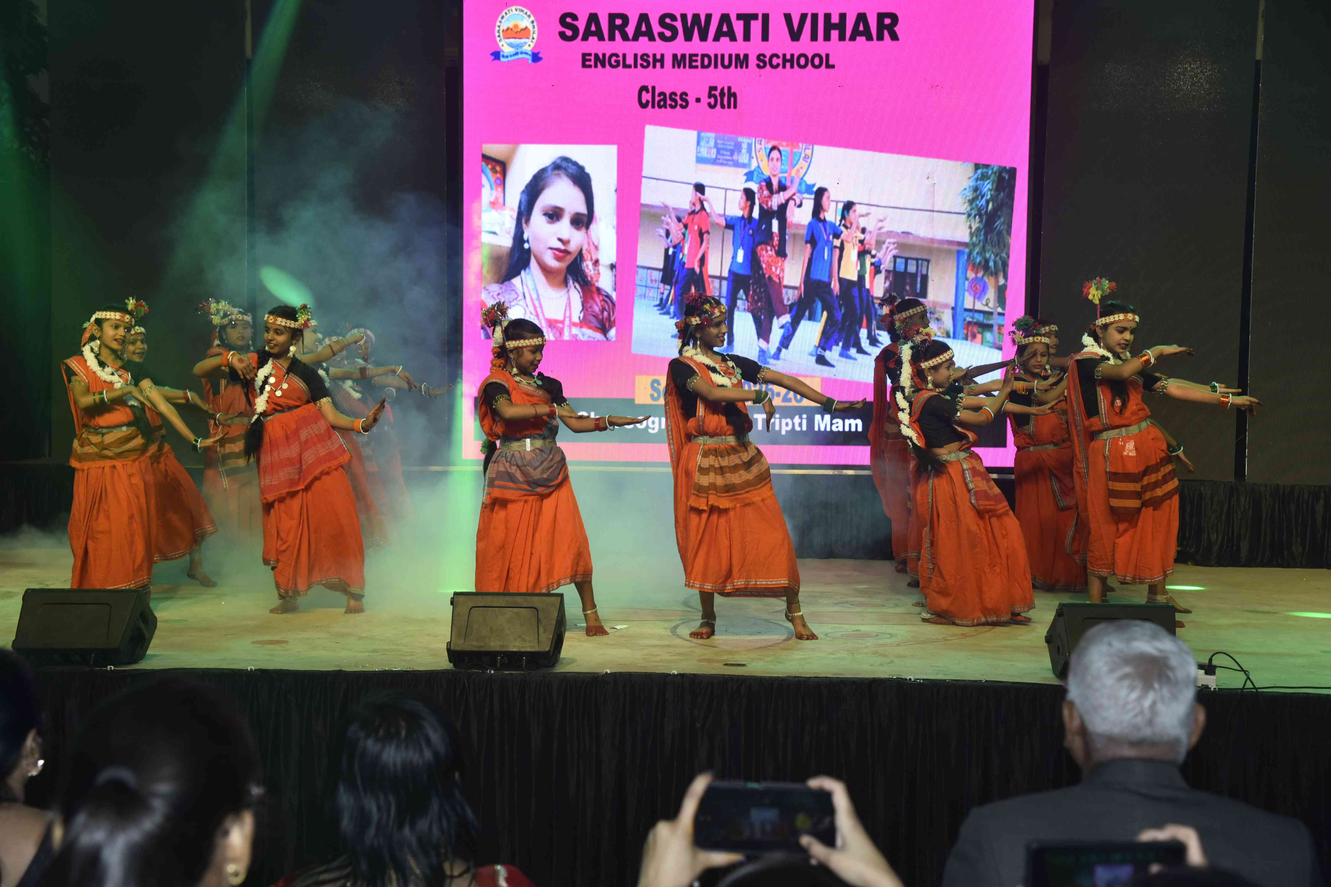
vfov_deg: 24.6
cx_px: 666
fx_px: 2033
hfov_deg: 36.2
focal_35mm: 55
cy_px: 444
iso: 400
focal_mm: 55
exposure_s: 1/200
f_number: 5
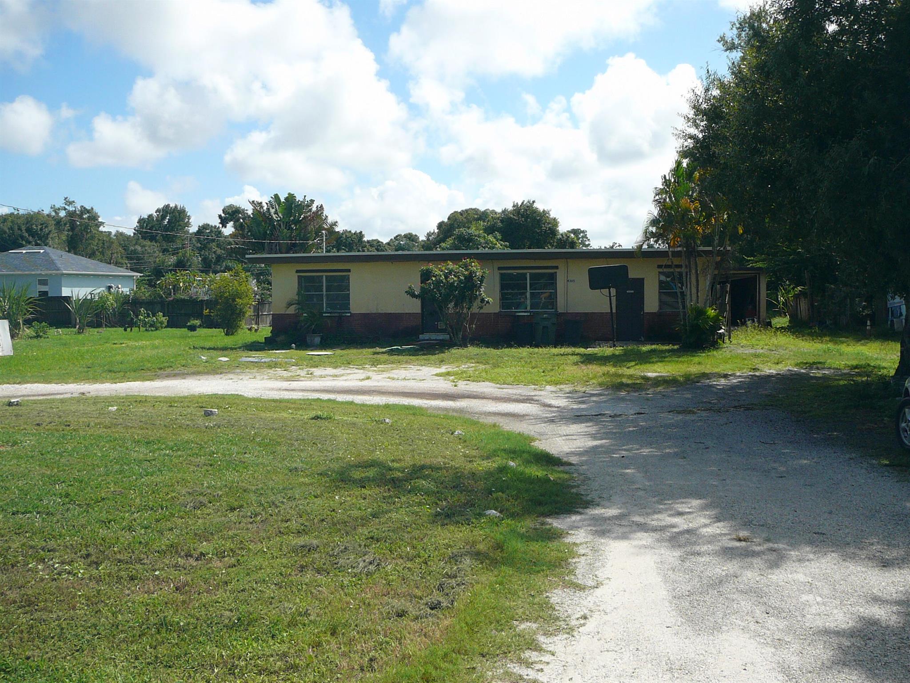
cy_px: 342
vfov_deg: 40.7
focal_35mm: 35
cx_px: 455
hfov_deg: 52.6
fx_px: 920
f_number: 5
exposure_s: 1/500
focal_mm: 5.2
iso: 80
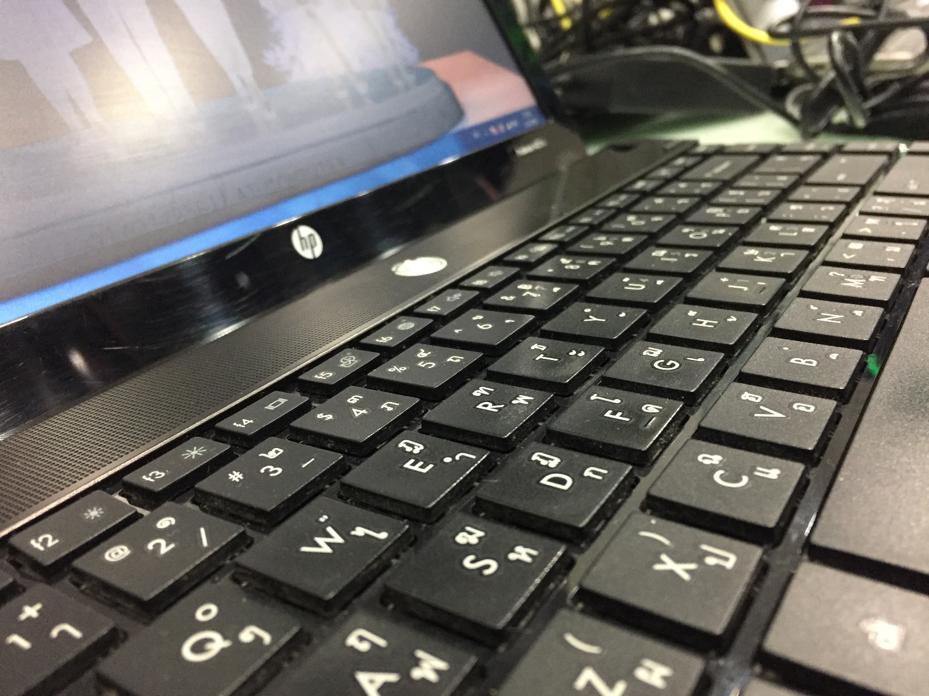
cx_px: 464
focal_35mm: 29
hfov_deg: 61.7
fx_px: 778
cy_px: 348
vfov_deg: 48.2
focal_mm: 4.15
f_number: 2.2
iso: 250
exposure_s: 1/25
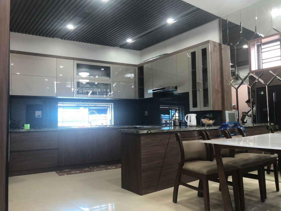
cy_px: 106
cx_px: 140
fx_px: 227
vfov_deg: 49.7
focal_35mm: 28
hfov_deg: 63.4
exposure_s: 1/15
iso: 50
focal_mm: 4
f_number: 1.8
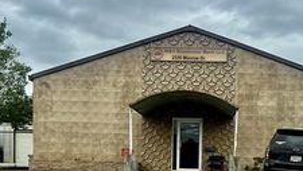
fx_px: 466
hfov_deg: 35.7
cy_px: 191
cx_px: 199
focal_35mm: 58
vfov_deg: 19.8
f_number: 1.78
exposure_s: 1/4762
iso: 80
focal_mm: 6.86
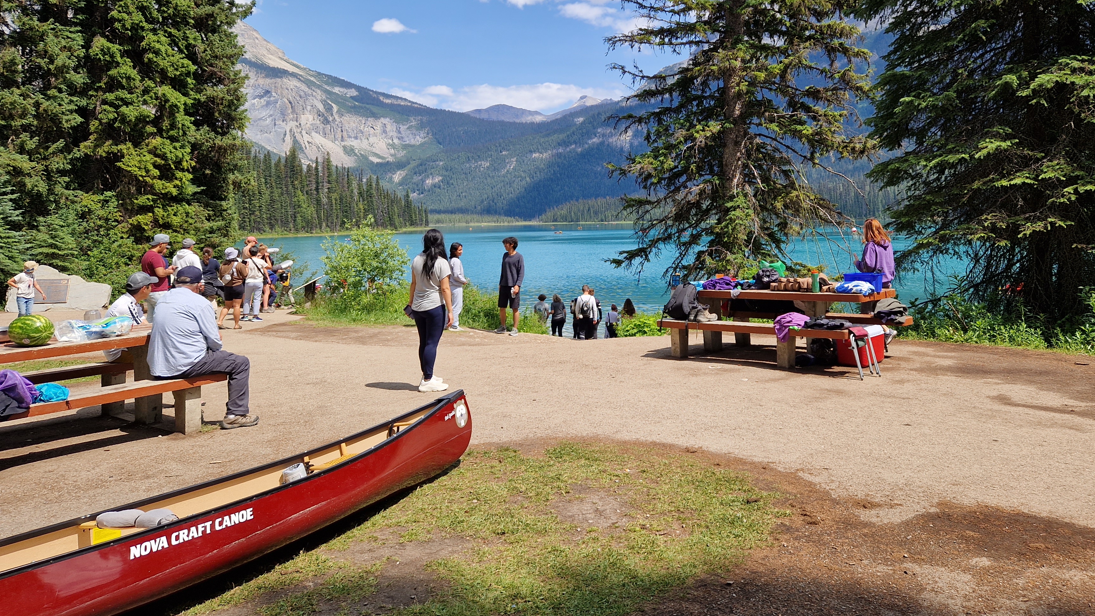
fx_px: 842
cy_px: 206
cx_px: 618
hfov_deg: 65.8
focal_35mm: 29
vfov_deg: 39.7
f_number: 1.8
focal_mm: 5.4
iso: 50
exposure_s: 1/1688
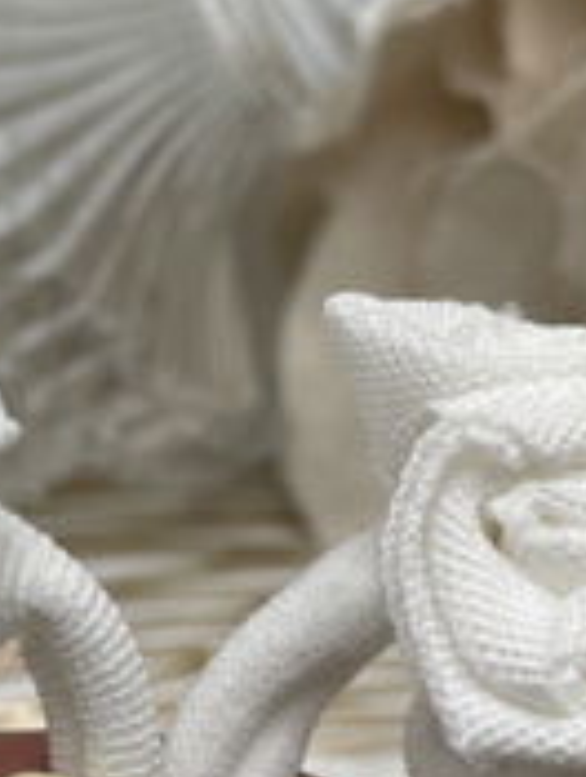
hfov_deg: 18.7
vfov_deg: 24.4
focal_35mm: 79
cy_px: 597
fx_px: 1777
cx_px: 249
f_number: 1.6
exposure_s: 1/703
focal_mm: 4.2
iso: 32
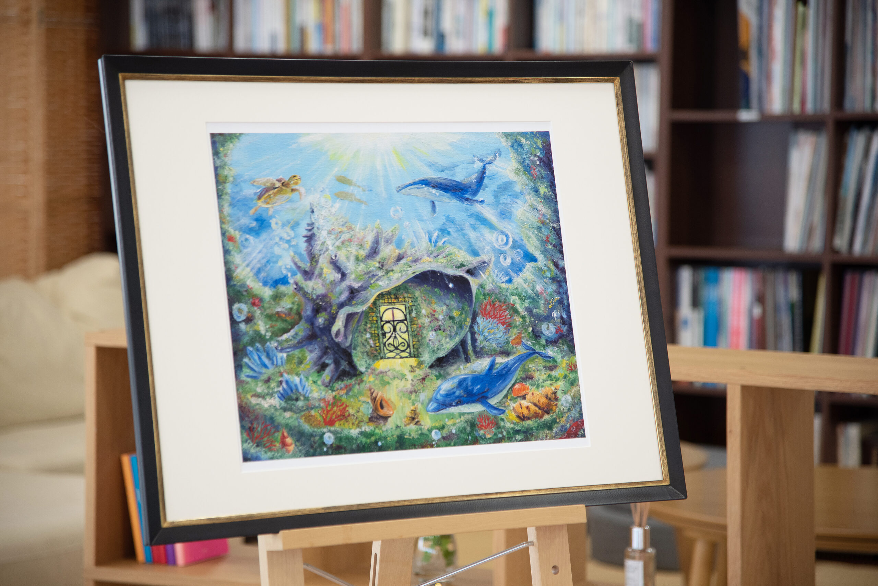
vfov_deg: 11.4
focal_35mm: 120
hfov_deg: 17.1
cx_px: 439
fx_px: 2928
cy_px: 293
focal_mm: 120
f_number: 4
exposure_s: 1/200
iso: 800
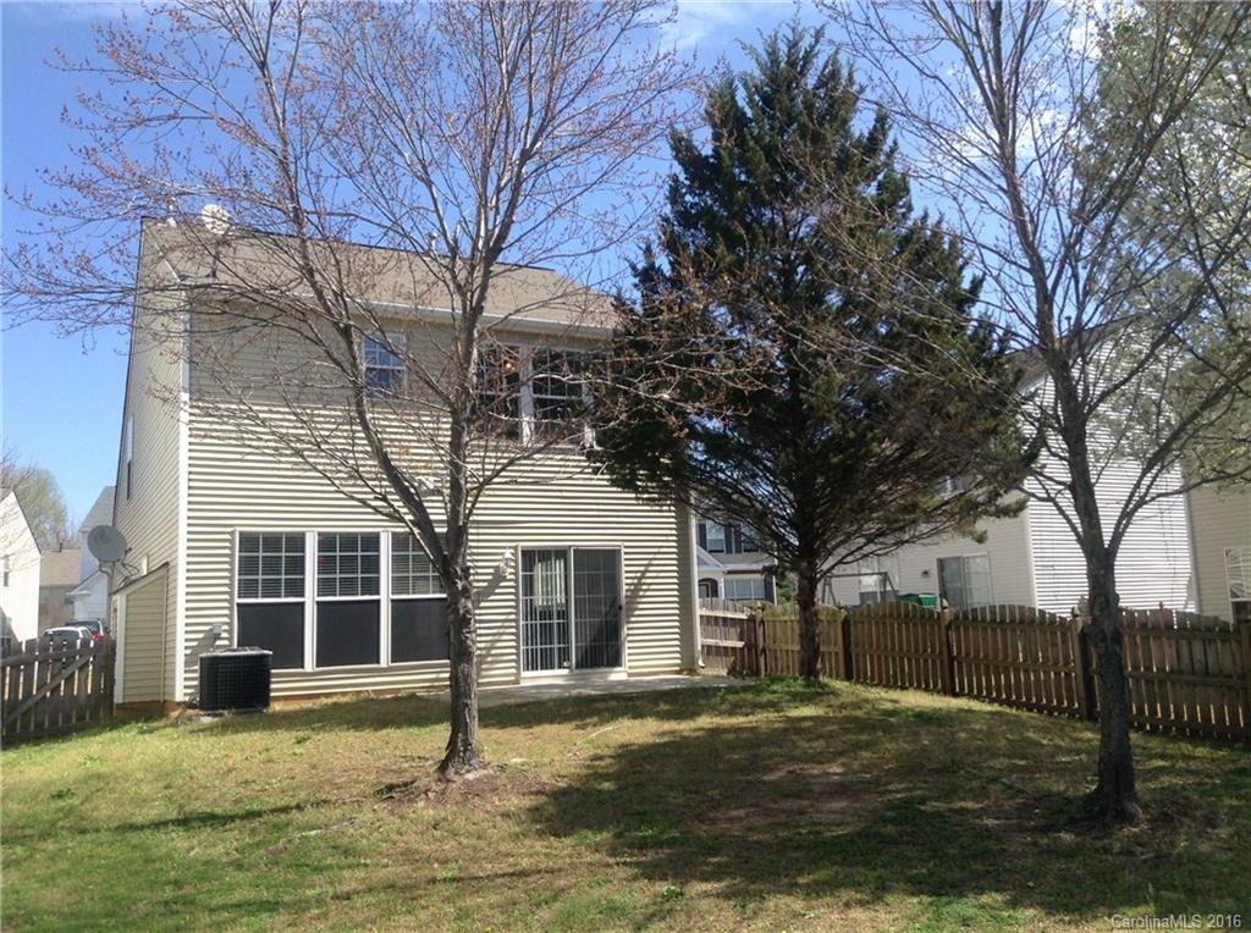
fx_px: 1190
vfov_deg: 42.8
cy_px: 466
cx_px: 626
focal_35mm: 33
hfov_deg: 55.4
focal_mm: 3.3
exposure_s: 1/597
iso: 25
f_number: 2.4
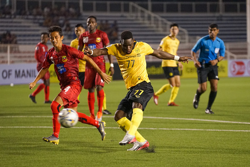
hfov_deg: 10.3
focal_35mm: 200
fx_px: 1389
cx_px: 125
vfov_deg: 6.9
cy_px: 84
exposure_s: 1/800
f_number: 4
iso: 3200
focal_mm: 200
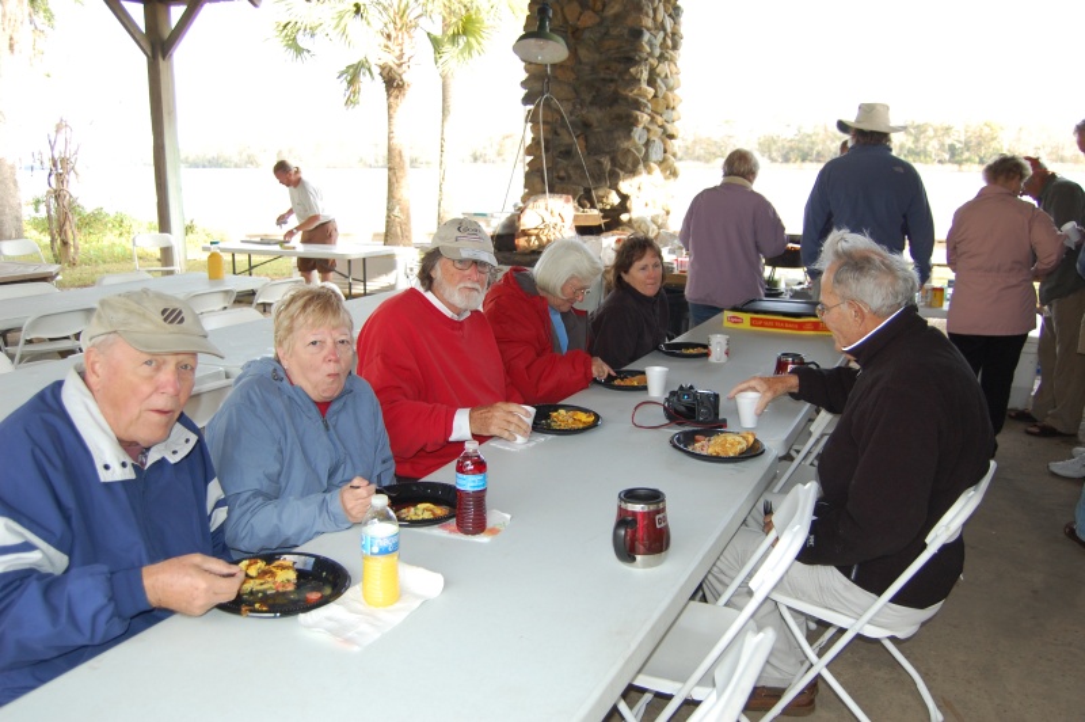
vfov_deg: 43.5
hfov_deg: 62.0
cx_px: 542
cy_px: 361
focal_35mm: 30
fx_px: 903
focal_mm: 20
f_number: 3.8
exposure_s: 1/200
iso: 400
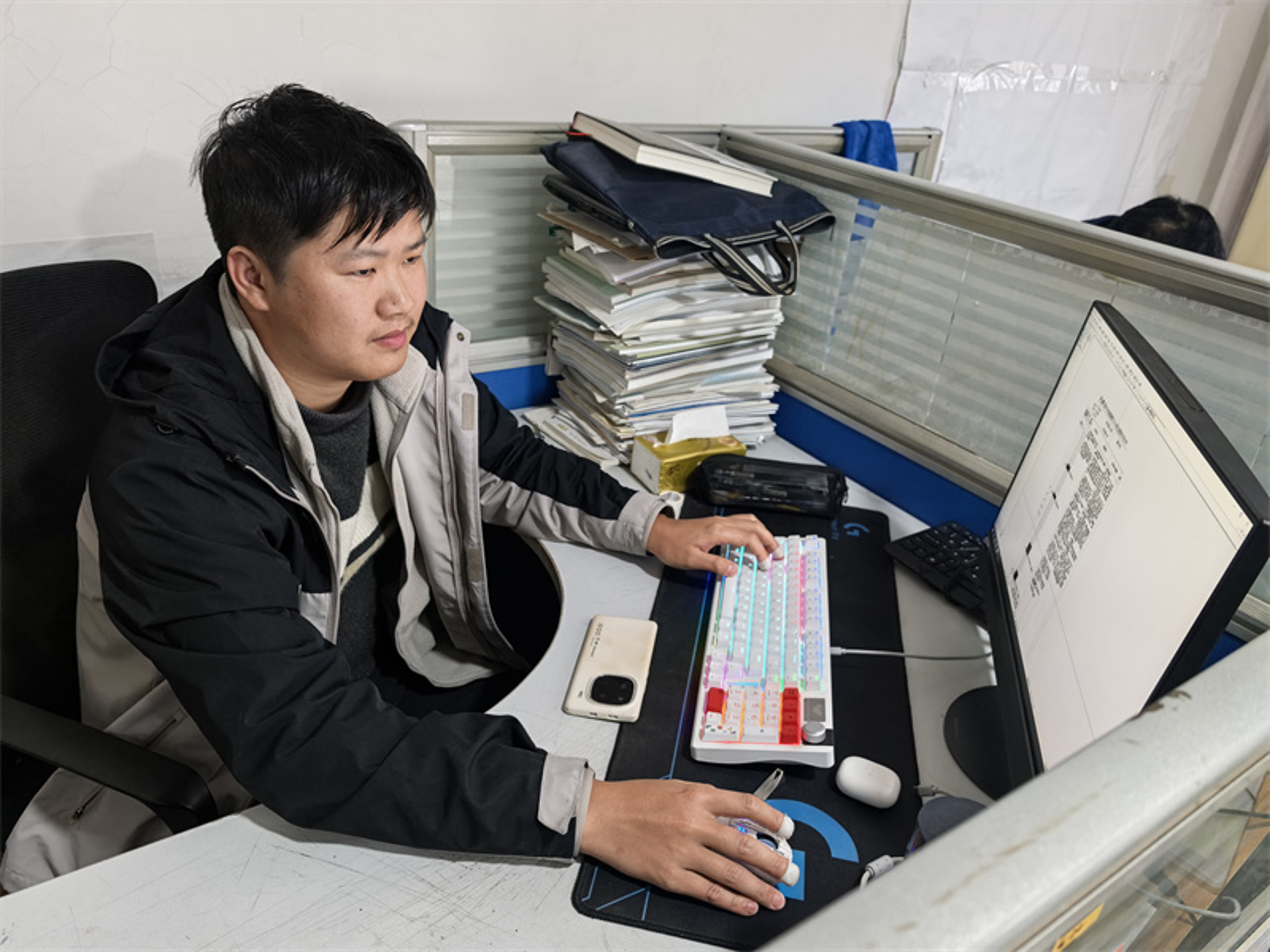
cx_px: 635
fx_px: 881
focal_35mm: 24
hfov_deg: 71.6
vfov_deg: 56.8
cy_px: 476
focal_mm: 6.98
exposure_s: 1/33.3
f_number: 2
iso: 400
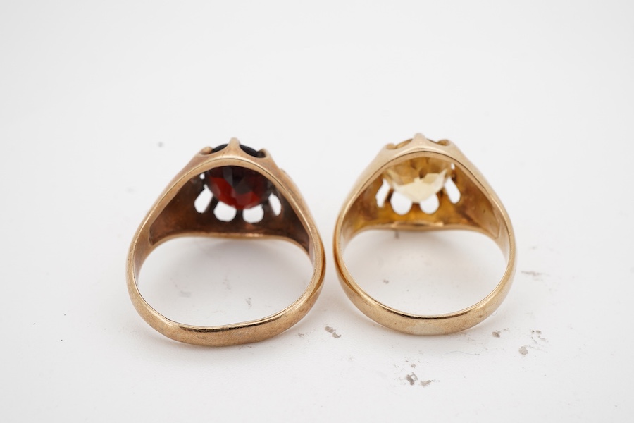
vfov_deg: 29.9
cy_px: 212
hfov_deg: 43.6
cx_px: 317
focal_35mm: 45
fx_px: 792
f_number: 22
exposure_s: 1/125
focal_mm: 30
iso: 250
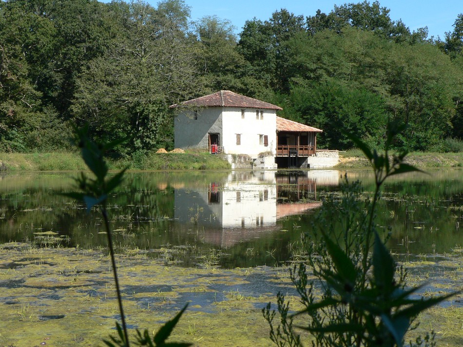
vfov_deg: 21.9
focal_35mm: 67
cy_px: 174
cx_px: 232
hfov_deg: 29.0
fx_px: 896
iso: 100
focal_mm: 11.2
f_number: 5
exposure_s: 1/500
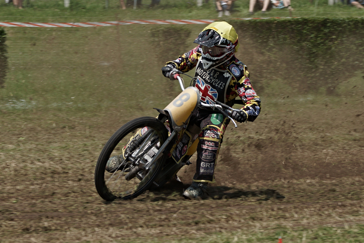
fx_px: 2275
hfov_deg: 9.1
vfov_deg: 6.1
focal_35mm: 225
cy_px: 122
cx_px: 182
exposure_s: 1/800
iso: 200
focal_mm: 150
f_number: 9
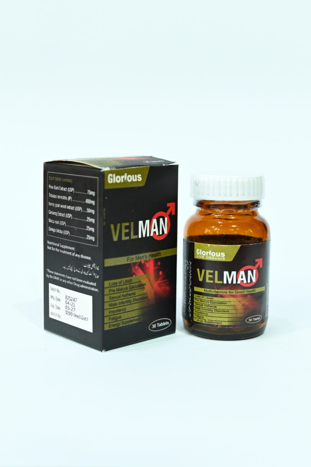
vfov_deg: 38.2
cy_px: 234
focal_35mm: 52
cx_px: 156
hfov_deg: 26.0
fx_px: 674
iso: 1600
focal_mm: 35
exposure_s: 1/50
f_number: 4
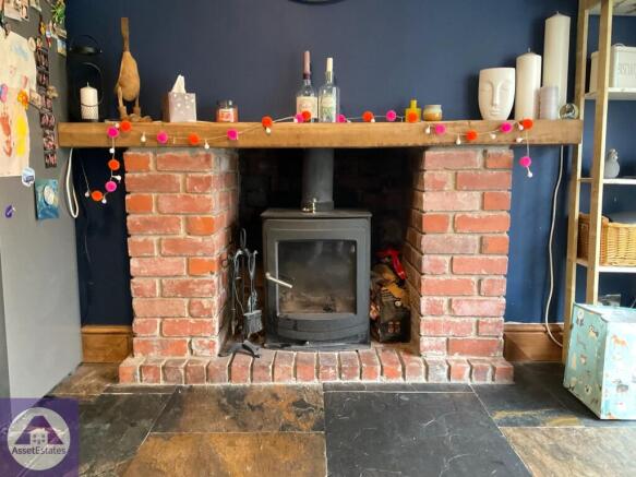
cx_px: 318
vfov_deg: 48.2
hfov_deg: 61.7
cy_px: 238
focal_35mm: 29
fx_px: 533
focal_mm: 3
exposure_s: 1/33
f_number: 1.8
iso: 250
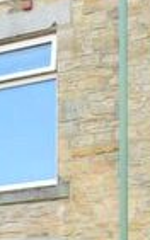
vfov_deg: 25.0
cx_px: 92
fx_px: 498
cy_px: 271
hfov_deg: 17.1
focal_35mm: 76
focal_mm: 10
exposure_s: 1/250
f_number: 8
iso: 400
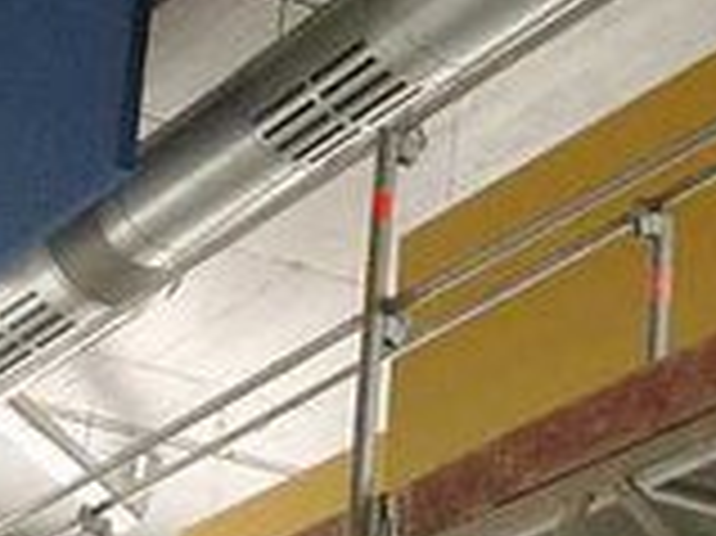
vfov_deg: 10.6
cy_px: 324
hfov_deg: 14.1
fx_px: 2894
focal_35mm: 140
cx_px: 536
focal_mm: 7.6
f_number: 2.6
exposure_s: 1/25
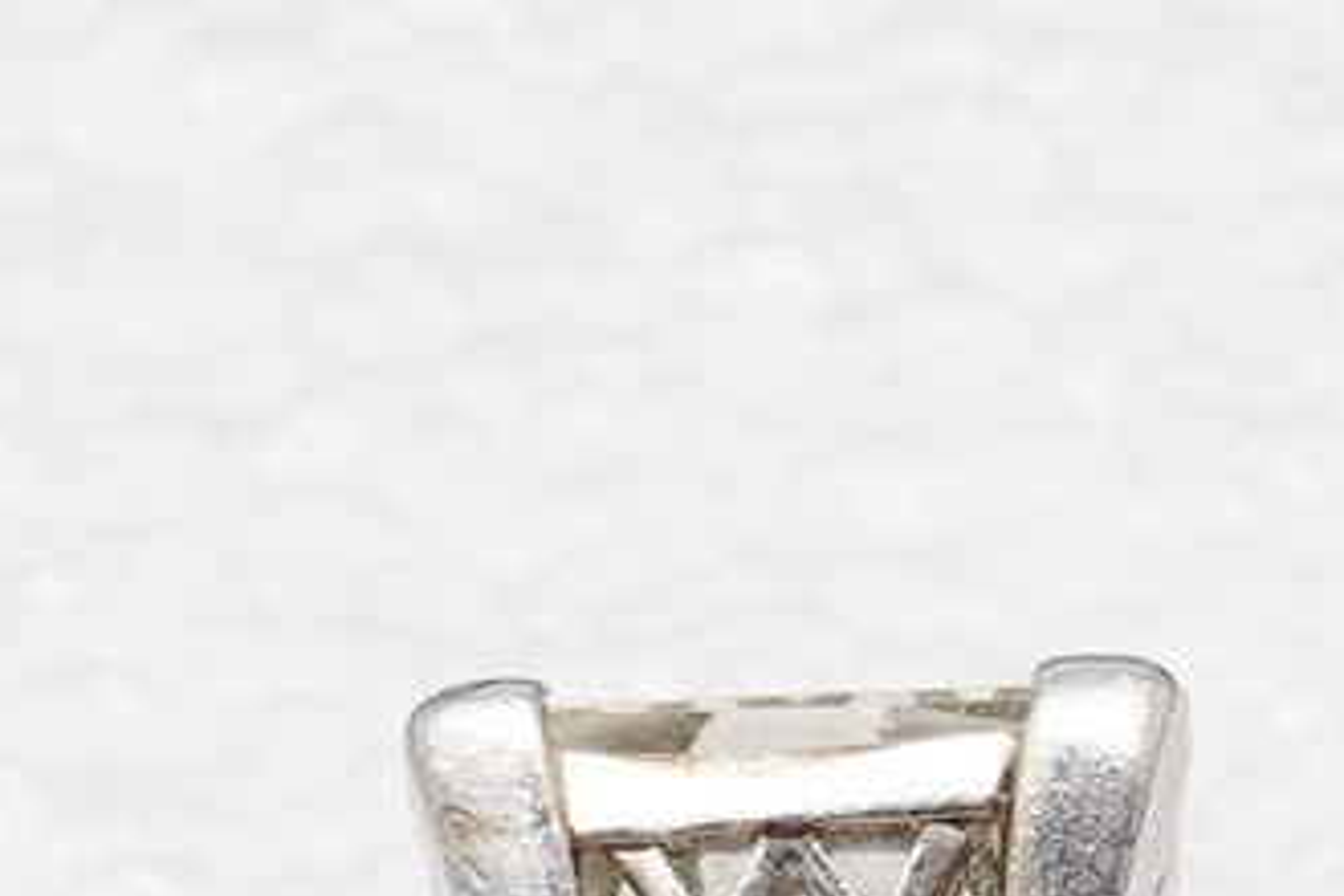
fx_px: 9146
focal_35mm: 245
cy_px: 1462
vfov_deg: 5.5
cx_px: 817
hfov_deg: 8.4
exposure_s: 1/125
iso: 500
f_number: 22
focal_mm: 30
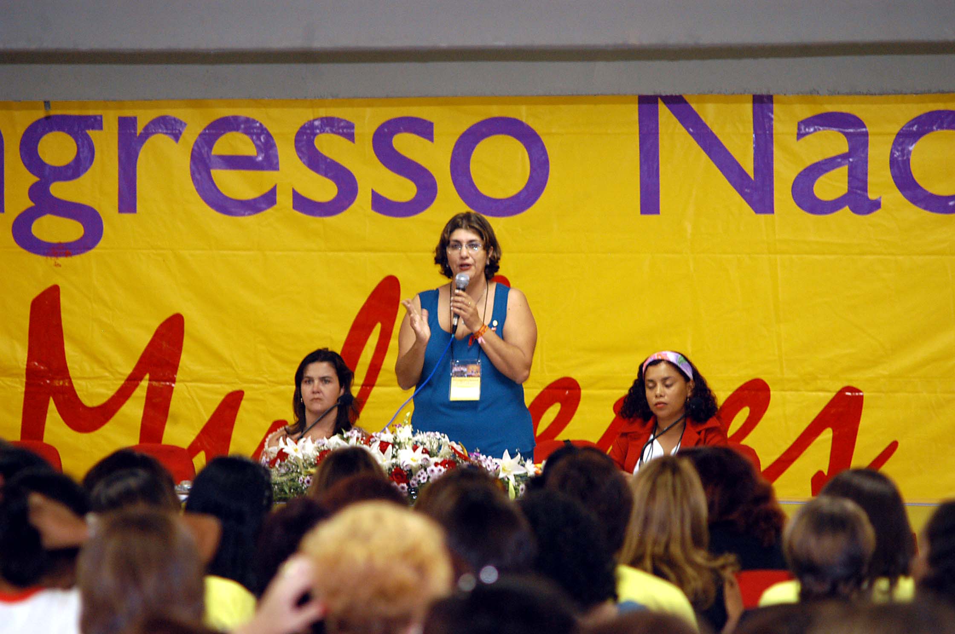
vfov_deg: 5.1
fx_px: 7154
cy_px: 317
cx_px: 478
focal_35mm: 270
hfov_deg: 7.6
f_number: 4
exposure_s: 1/60
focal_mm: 180
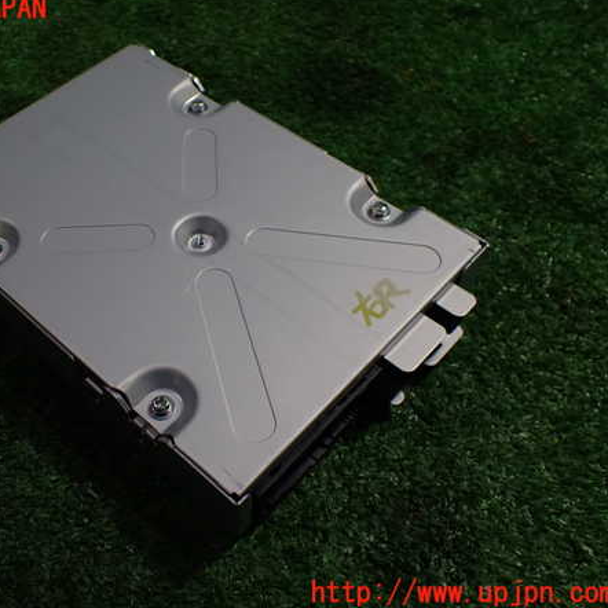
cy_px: 301
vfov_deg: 46.0
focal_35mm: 36
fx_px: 715
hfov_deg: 45.4
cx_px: 209
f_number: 2.3
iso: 200
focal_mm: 5.4
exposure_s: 1/125
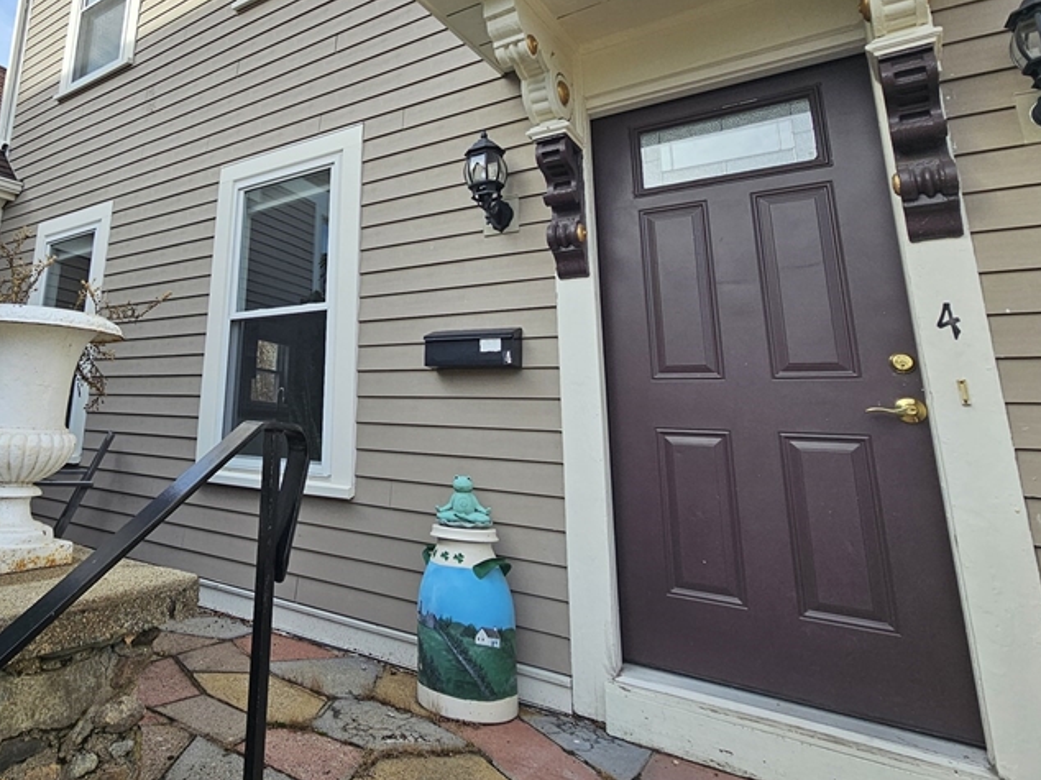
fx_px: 631
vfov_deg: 61.7
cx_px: 276
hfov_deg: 74.1
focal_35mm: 21
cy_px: 255
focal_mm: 2.2
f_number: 2.2
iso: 50
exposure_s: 1/848
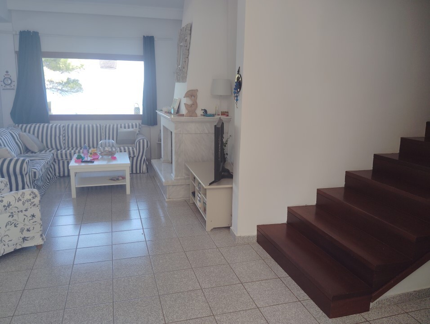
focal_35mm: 28
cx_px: 215
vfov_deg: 49.9
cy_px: 162
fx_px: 348
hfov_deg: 63.4
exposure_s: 1/100
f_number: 1.8
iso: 134
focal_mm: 4.22
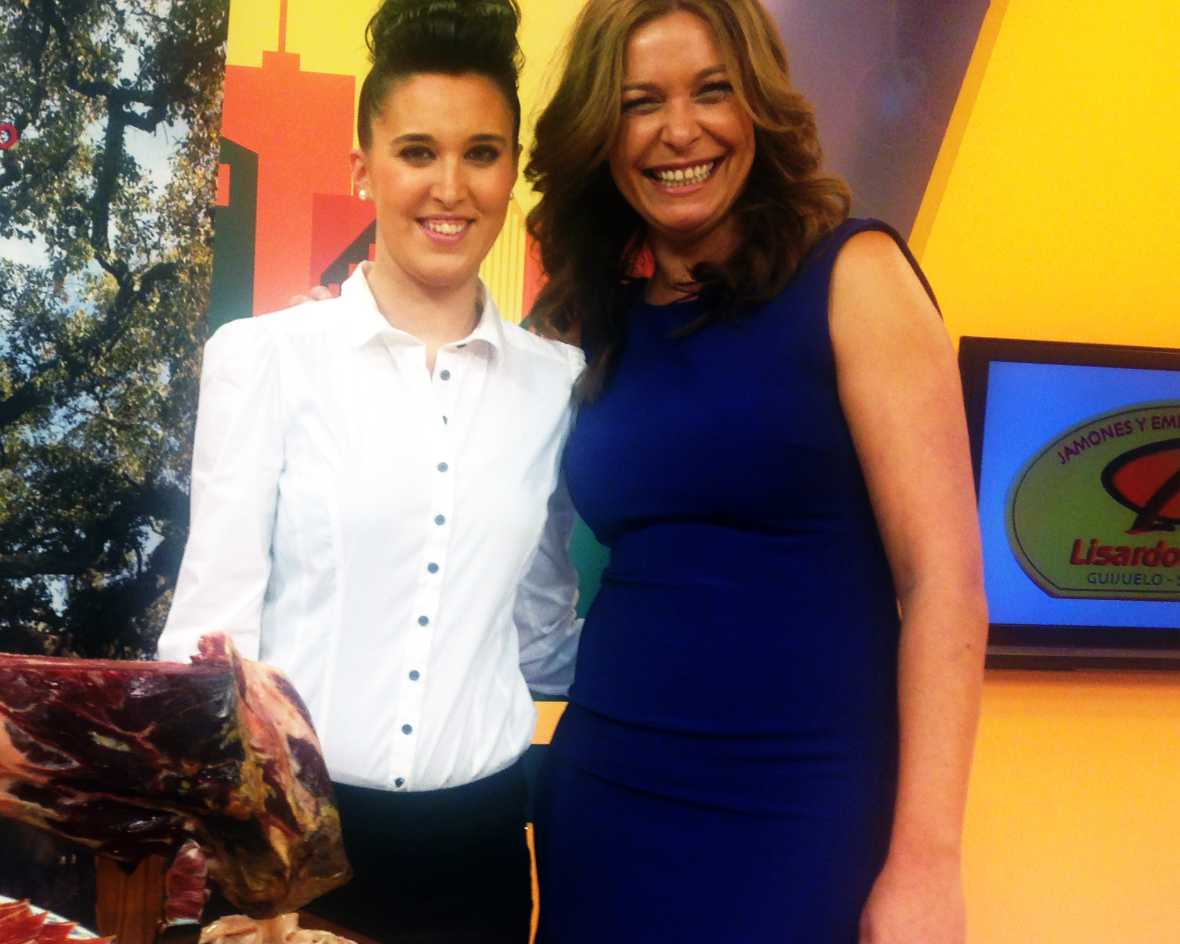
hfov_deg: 32.5
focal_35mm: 56
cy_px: 560
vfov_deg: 27.1
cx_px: 202
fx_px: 1956
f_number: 2.4
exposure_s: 1/40
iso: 64
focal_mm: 4.12
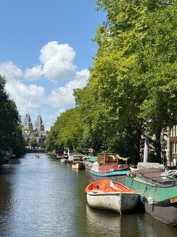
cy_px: 111
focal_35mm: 69
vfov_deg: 28.2
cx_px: 115
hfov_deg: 21.2
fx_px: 471
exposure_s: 1/3704
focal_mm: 6.76
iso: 64
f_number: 1.78
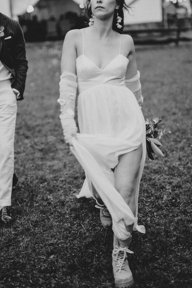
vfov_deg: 29.1
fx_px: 551
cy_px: 107
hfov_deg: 19.8
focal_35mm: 69
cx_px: 92
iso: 200
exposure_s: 1/200
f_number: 1.4
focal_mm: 50
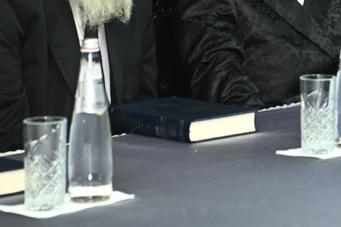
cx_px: 354
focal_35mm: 206
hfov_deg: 9.9
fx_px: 1950
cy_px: -95
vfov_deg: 6.6
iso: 1250
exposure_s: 1/200
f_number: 5
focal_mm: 70
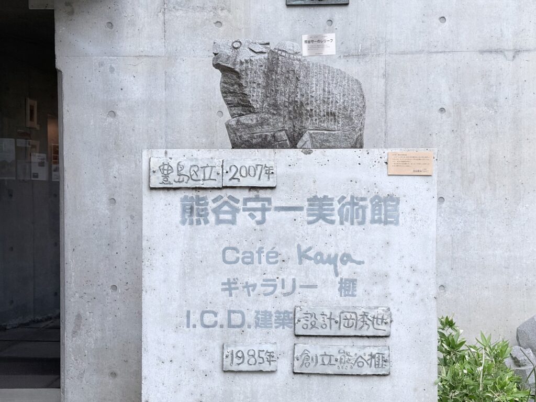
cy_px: 201
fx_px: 743
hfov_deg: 39.7
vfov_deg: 30.3
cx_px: 268
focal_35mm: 48
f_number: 1.78
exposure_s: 1/939
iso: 64
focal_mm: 6.76
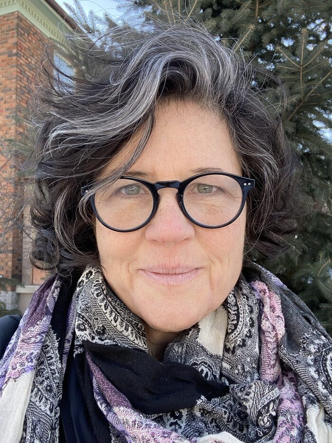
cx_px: 166
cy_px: 222
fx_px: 384
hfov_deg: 46.8
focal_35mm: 30
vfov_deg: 60.0
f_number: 2.2
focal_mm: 2.71
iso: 25
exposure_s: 1/122
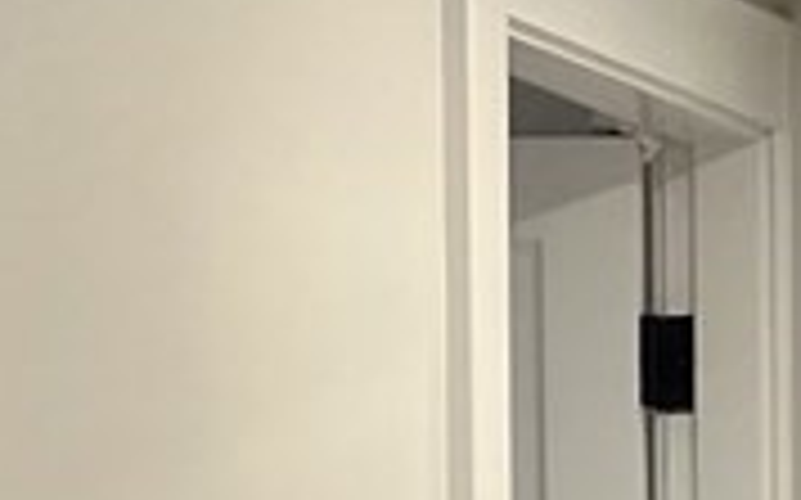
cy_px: 1482
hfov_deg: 8.8
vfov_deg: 5.2
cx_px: 742
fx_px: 5192
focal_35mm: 238
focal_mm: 5.1
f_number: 1.6
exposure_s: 1/120
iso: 125
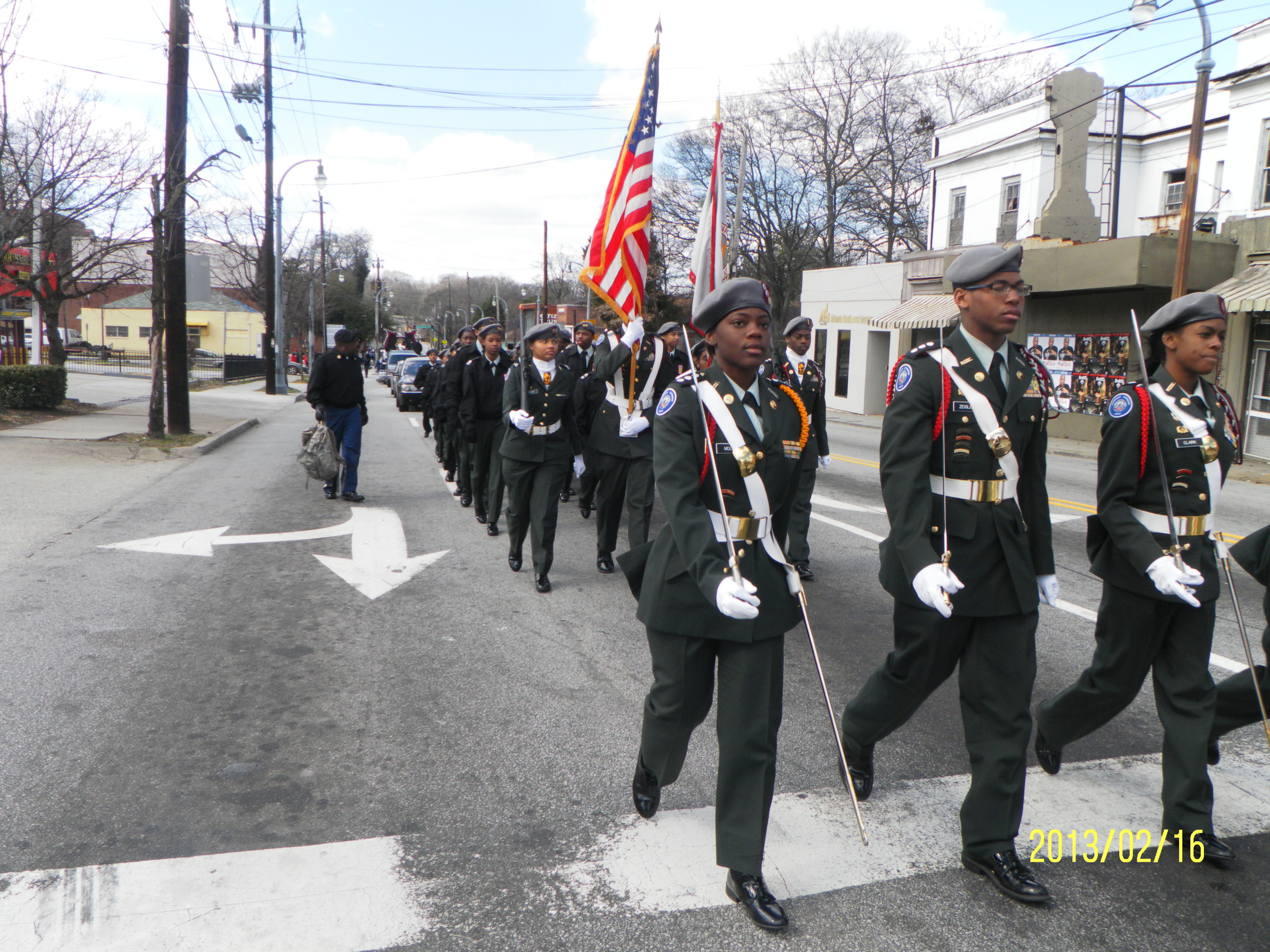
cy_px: 476
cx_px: 635
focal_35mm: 29
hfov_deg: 61.7
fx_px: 1064
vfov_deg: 48.2
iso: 80
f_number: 4
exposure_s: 1/320
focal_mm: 5.2
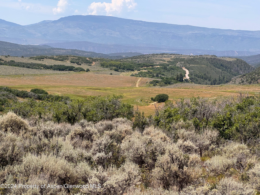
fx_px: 578
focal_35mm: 77
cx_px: 130
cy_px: 98
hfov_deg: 25.3
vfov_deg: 19.1
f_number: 2.8
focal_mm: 9
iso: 25
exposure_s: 1/622
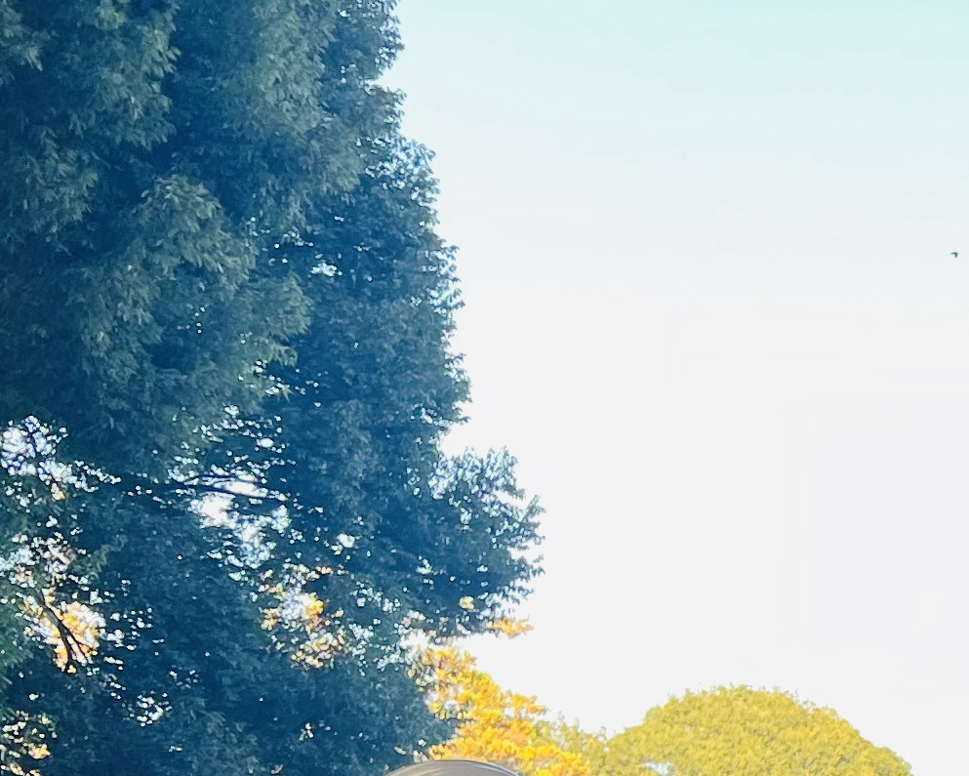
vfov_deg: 14.3
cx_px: 1935
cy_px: 1005
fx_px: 2955
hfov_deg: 15.1
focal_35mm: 103
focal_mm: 5.7
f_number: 1.5
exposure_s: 1/193
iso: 40
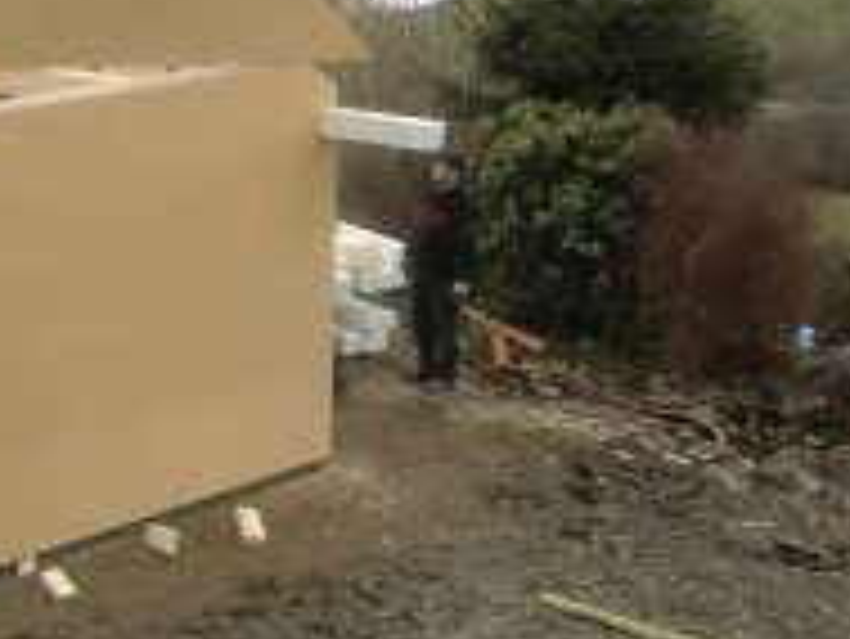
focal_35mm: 92
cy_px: 40
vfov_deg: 15.8
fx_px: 2261
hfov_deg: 19.5
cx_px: -283
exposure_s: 1/100
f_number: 3.5
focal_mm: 5.2
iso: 64
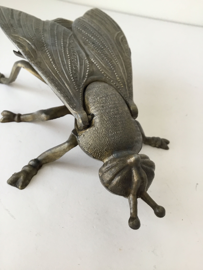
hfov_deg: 45.4
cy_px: 135
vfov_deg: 58.4
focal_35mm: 31
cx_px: 102
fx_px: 242
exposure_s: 1/33
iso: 32
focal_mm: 3.3
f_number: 2.4
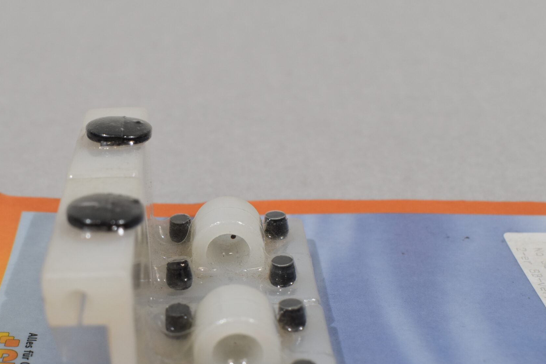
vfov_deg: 20.3
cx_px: 182
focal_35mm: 67
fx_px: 1013
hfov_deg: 30.0
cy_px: 254
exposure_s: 1/60
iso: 400
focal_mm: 29
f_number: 8
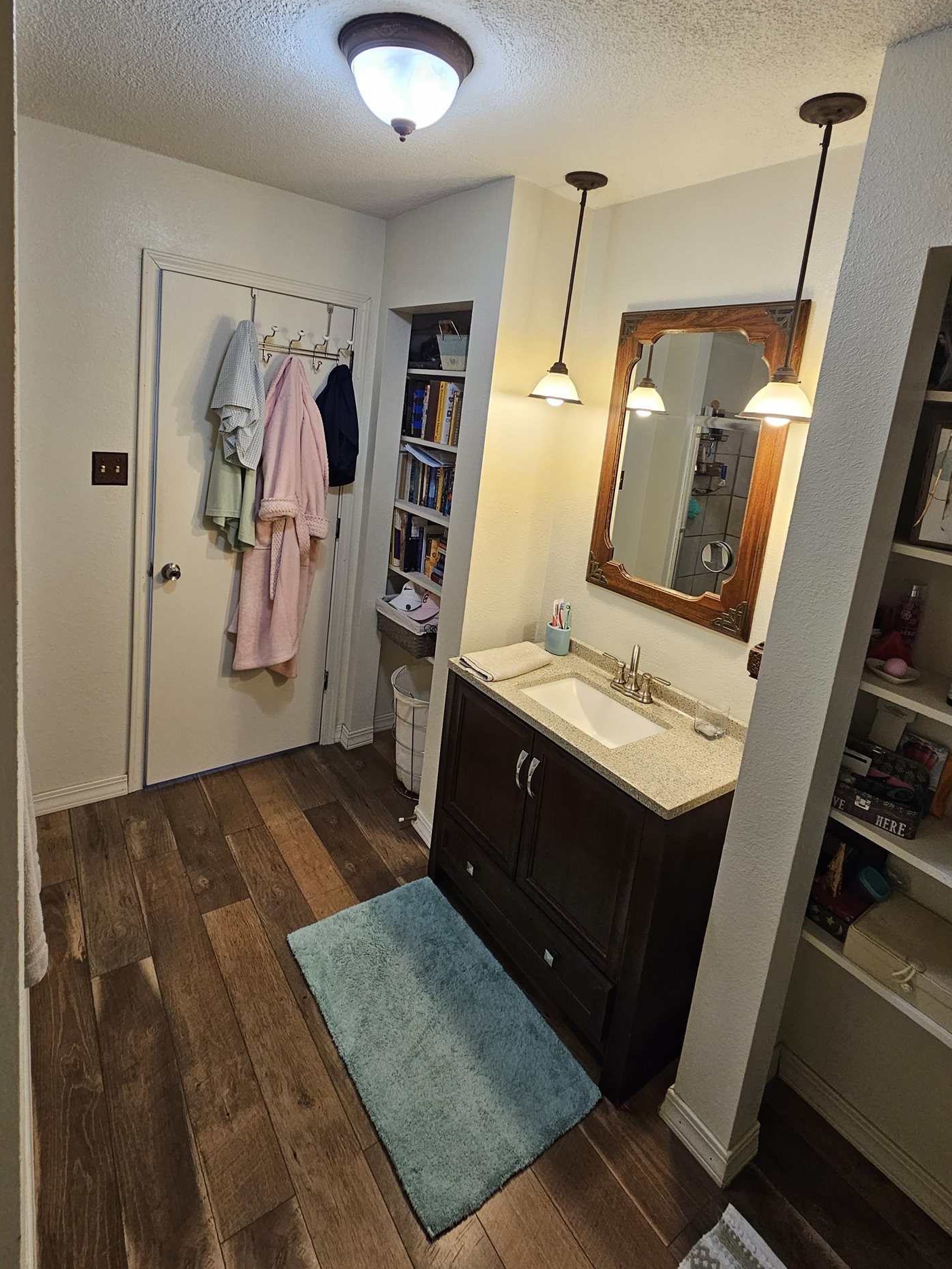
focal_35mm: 16
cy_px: 524
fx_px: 587
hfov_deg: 78.1
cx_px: 479
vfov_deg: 93.6
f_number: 2.2
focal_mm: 2.2
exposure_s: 1/60
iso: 125
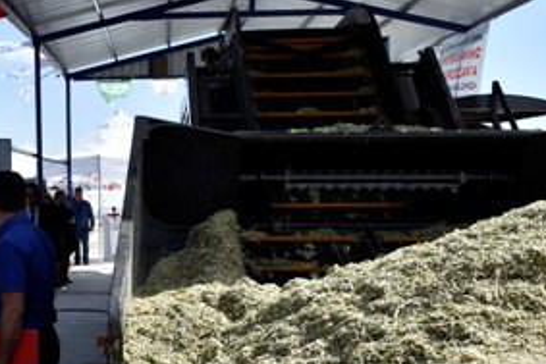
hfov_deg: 32.0
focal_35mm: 61
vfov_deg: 21.9
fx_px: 926
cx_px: 106
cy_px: 303
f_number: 8
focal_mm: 18
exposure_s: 1/500
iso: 200
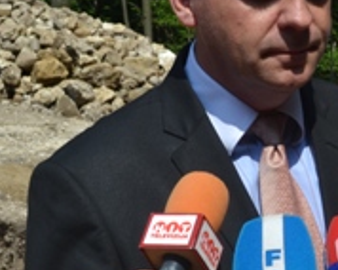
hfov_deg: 14.4
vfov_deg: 11.7
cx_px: 319
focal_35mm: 132
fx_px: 1319
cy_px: 147
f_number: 8
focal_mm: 26
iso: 100
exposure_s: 1/250
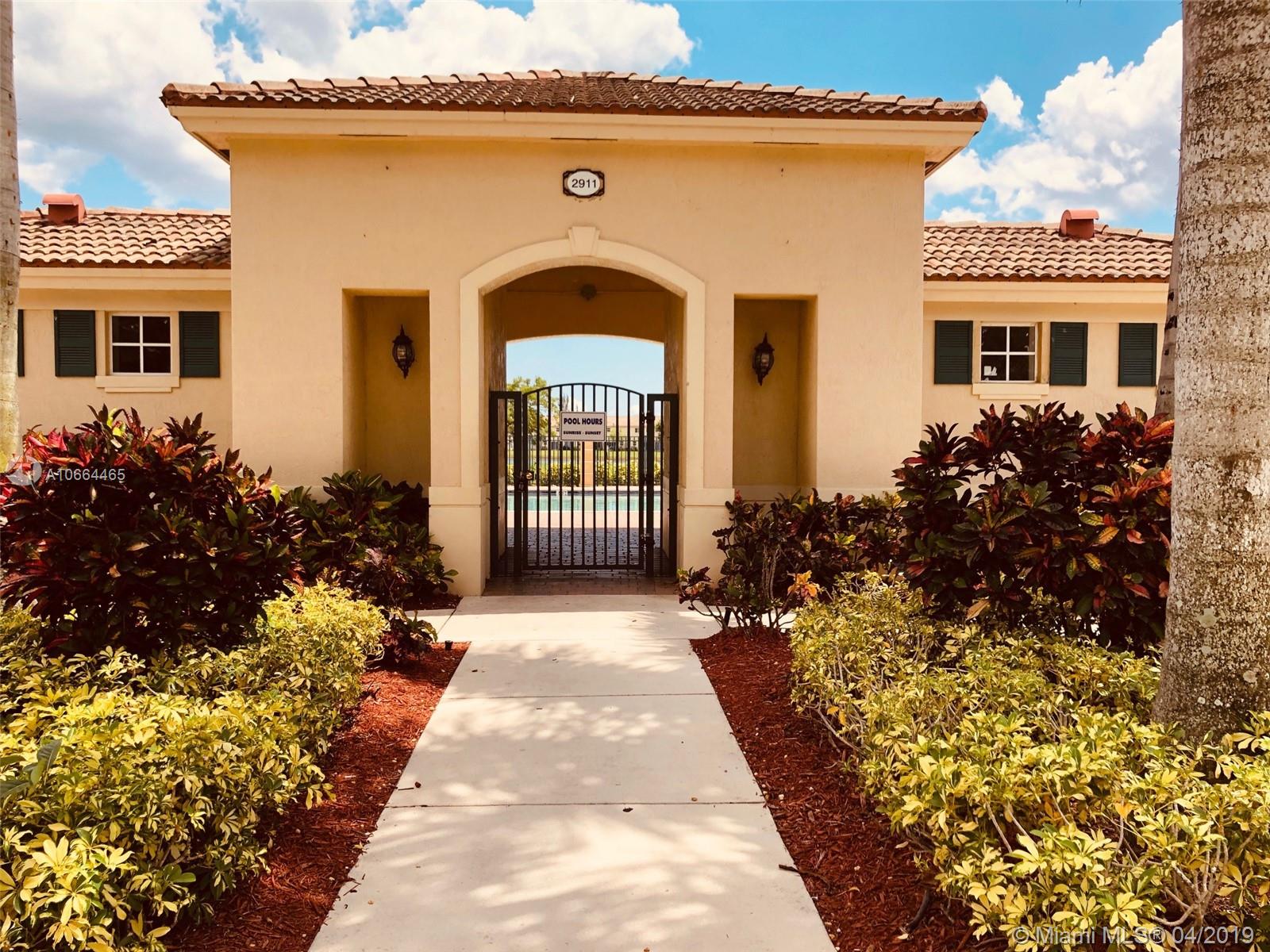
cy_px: 476
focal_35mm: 28
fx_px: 1027
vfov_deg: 49.7
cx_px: 635
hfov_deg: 63.4
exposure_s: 1/1333
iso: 20
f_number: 1.8
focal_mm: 3.99
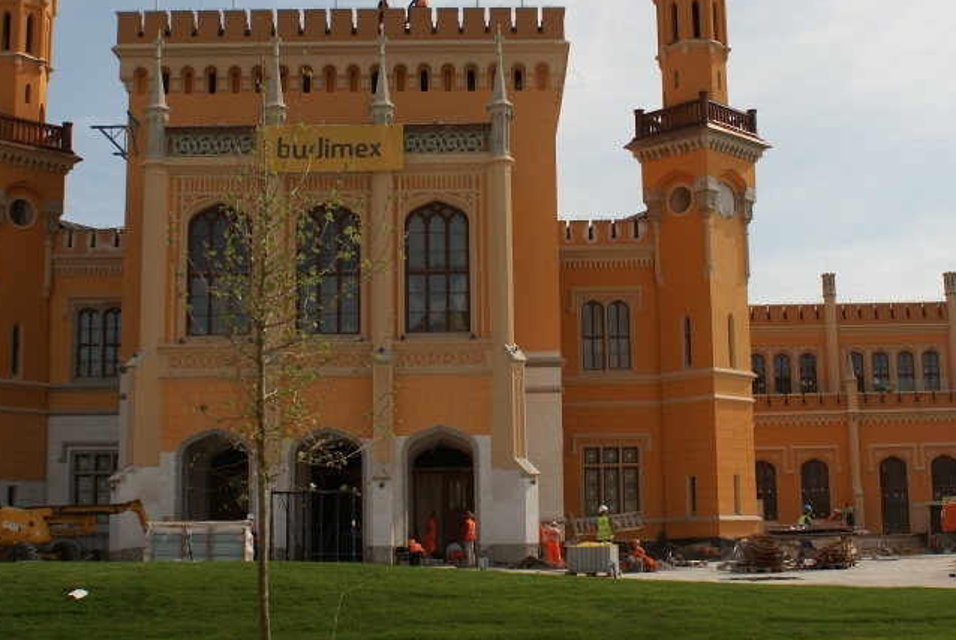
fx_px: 1409
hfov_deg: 37.5
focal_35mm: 53
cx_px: 517
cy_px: 293
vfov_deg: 25.6
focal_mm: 22
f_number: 5
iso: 100
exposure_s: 1/1250
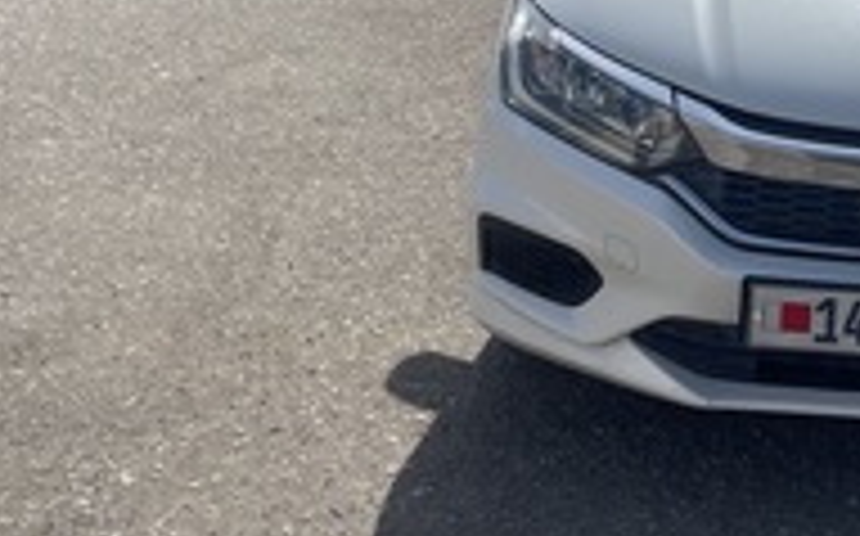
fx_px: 1546
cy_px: 2
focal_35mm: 66
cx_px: 984
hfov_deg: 27.9
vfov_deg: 19.1
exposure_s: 1/7299
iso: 32
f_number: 1.6
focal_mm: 4.2
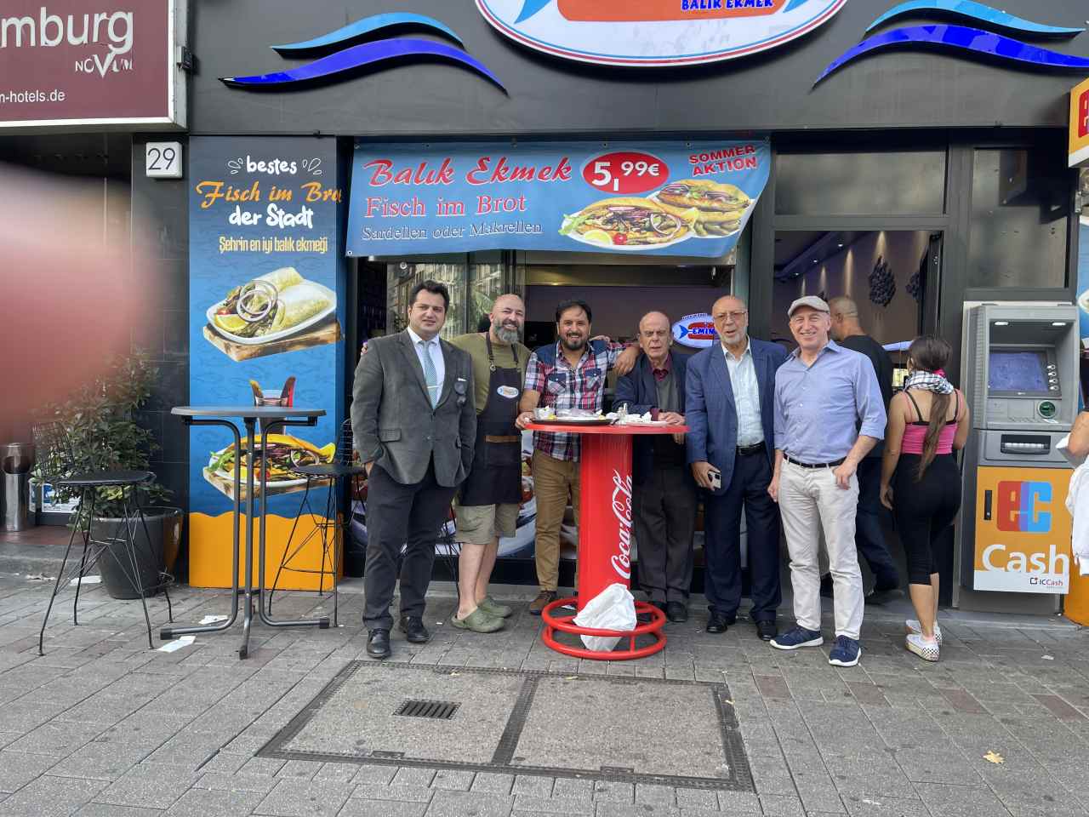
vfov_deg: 53.1
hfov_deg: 67.3
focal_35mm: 26
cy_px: 408
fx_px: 818
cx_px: 544
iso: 32
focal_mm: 5.1
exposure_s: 1/157
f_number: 1.6
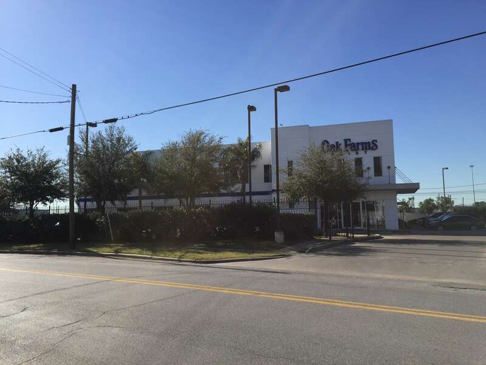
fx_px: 407
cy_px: 182
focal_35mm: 29
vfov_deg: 48.2
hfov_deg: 61.7
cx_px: 243
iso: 32
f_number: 2.2
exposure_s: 1/2198
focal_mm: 4.15
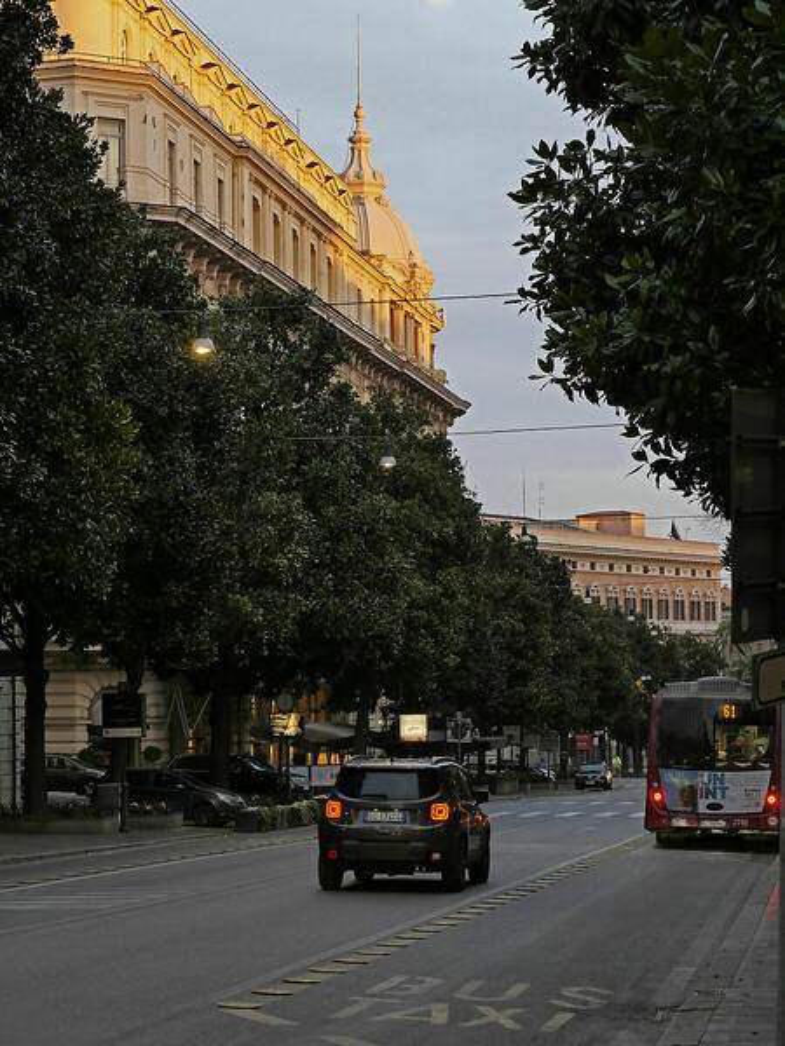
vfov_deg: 22.8
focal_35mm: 86
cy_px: 523
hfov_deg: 17.2
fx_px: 2600
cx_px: 392
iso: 1000
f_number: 5.6
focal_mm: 43
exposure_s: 1/100
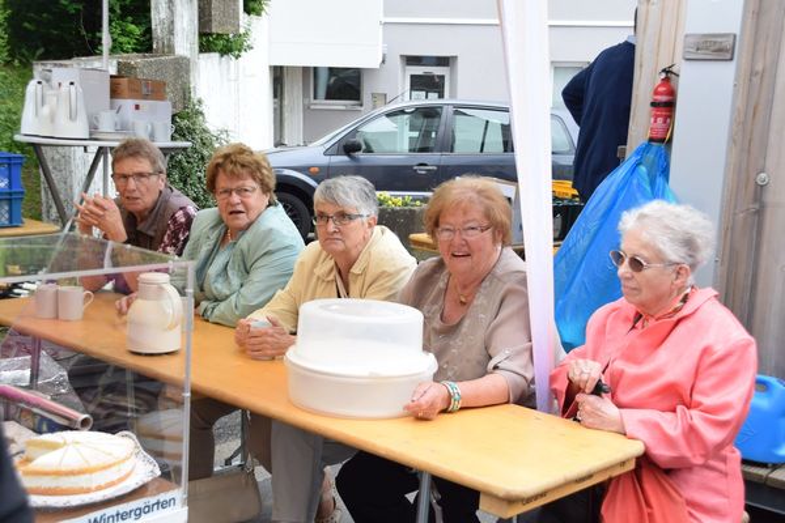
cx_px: 392
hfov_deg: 41.1
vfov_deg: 28.1
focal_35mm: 48
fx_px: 1047
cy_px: 262
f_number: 8
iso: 400
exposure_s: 1/250
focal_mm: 32
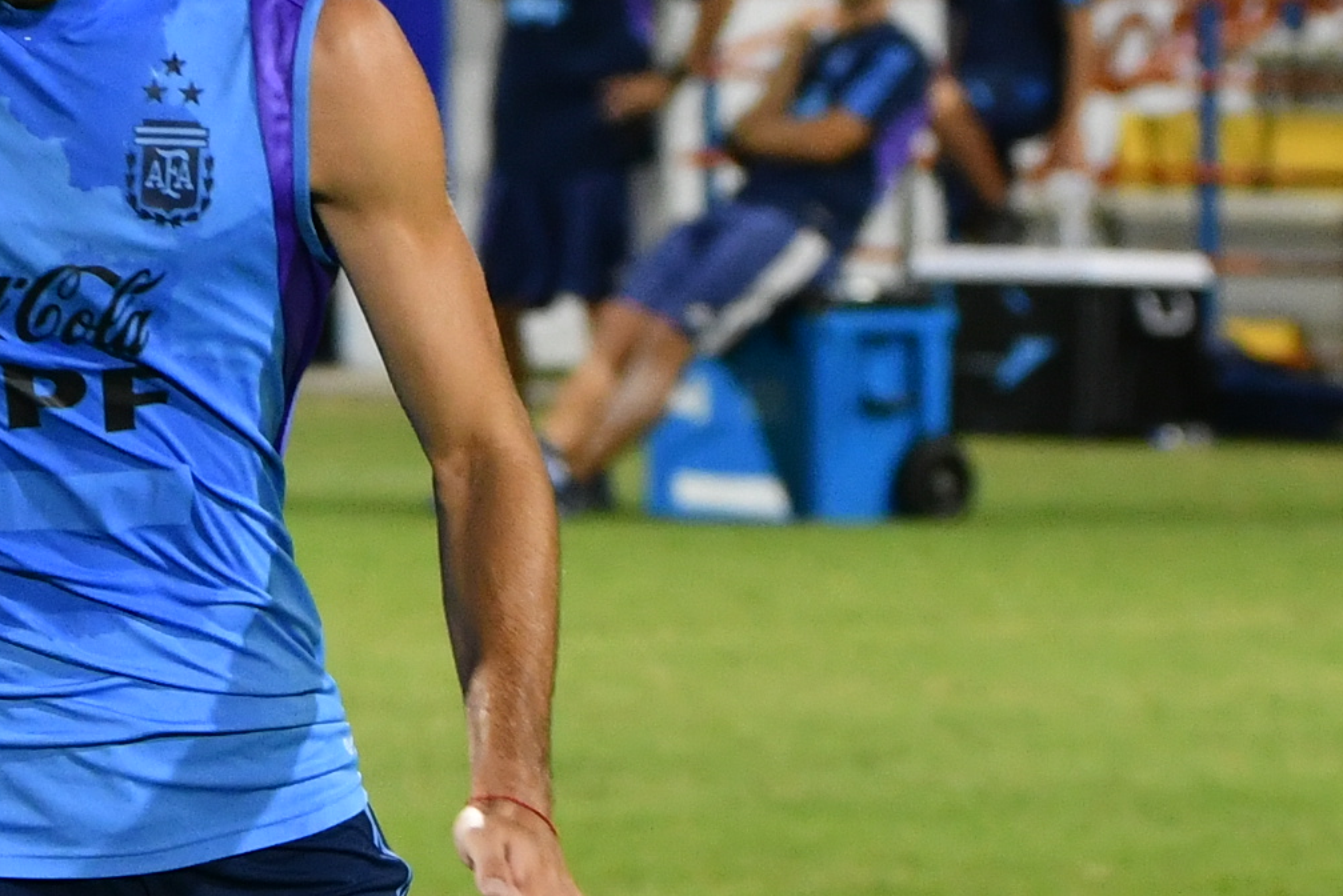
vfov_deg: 2.8
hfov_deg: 4.2
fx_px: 18097
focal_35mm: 485
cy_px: 768
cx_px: -121
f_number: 2.8
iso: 1600
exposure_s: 1/640
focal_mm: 78
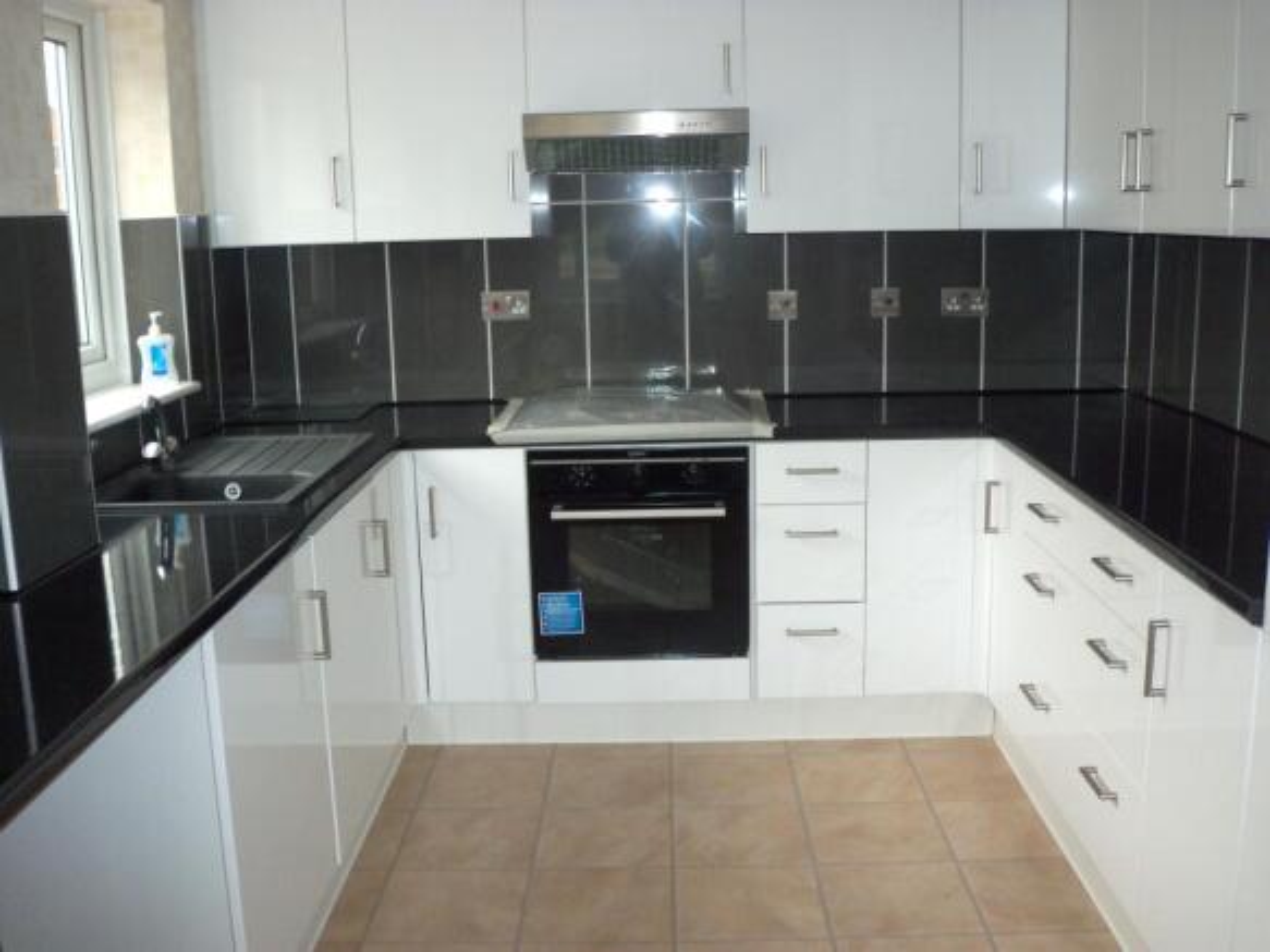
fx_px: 1247
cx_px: 635
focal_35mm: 34
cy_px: 476
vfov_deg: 41.8
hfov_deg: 54.0
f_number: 2.9
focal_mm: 5.7
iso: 100
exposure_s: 1/30
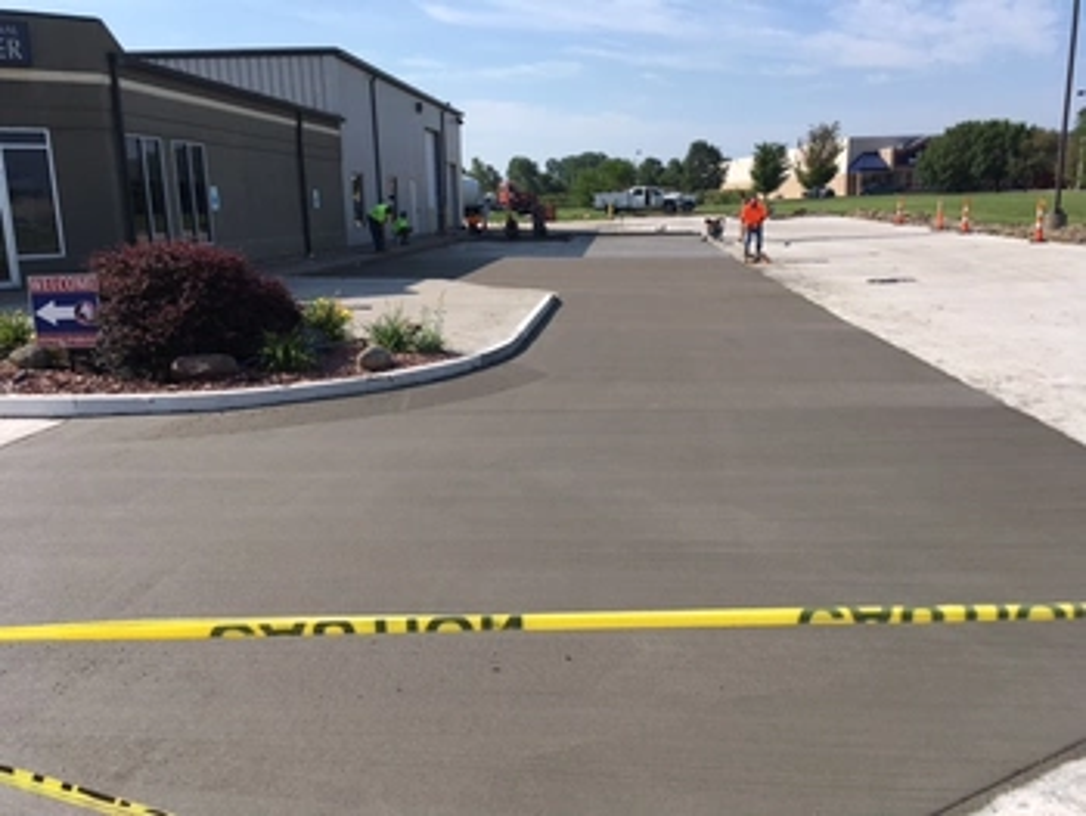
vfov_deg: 48.3
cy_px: 408
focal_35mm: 29
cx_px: 543
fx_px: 910
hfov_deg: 61.6
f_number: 2.2
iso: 25
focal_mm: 4.15
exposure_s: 1/2198
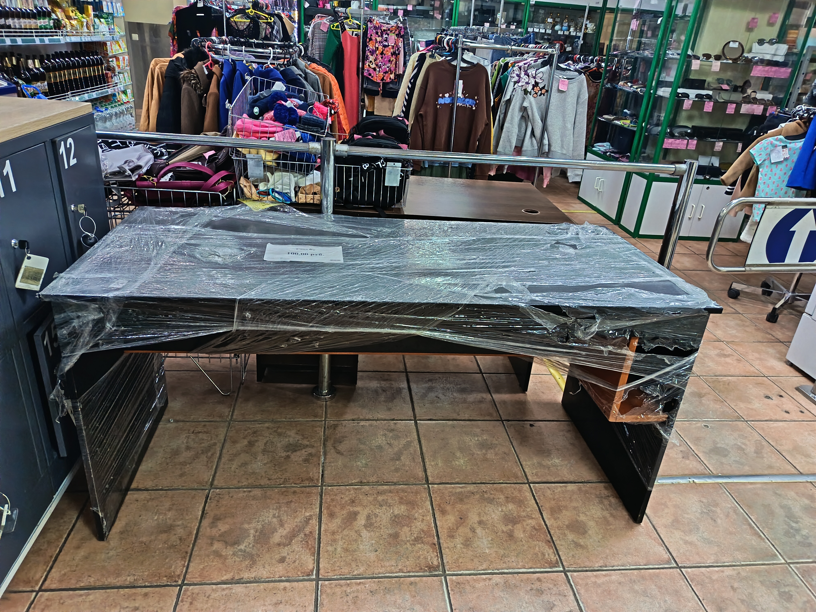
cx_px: 408
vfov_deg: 56.8
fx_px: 566
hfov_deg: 71.6
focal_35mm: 24
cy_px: 306
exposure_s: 1/100
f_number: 1.75
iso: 4656
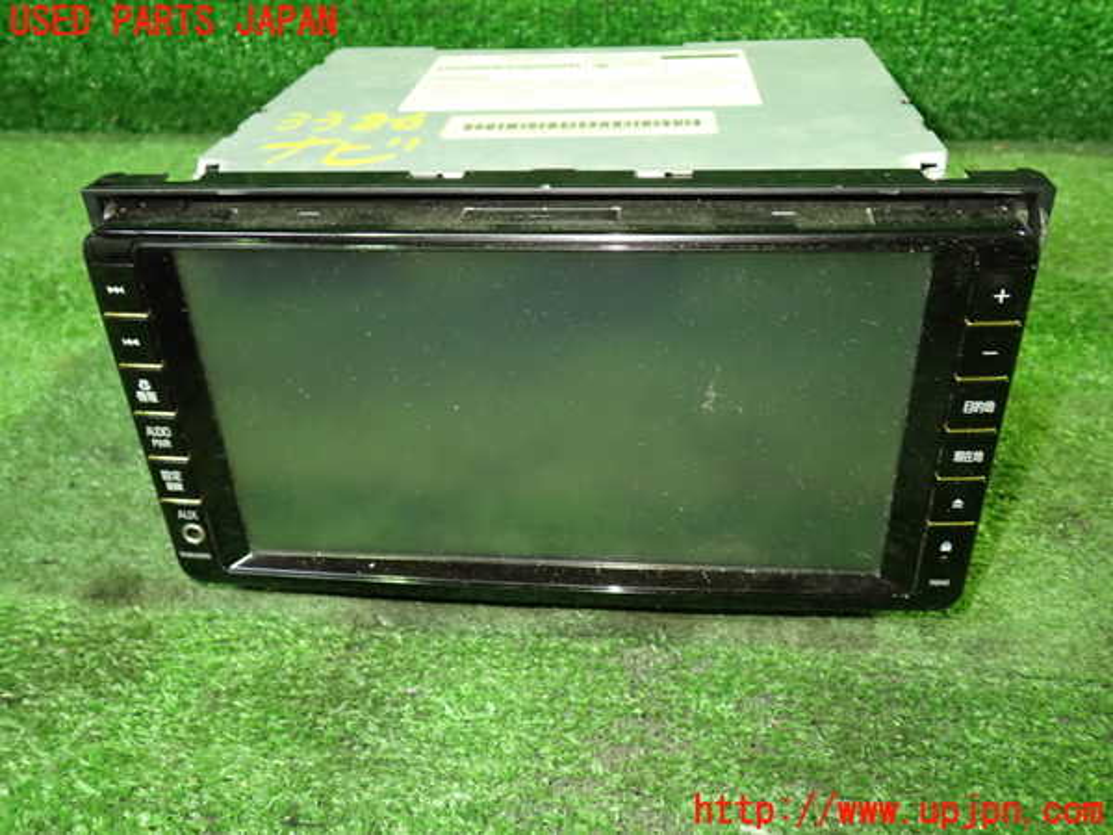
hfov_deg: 60.0
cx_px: 556
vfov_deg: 46.8
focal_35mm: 30
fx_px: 965
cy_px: 418
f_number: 2.3
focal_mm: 5.4
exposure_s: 1/25
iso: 800
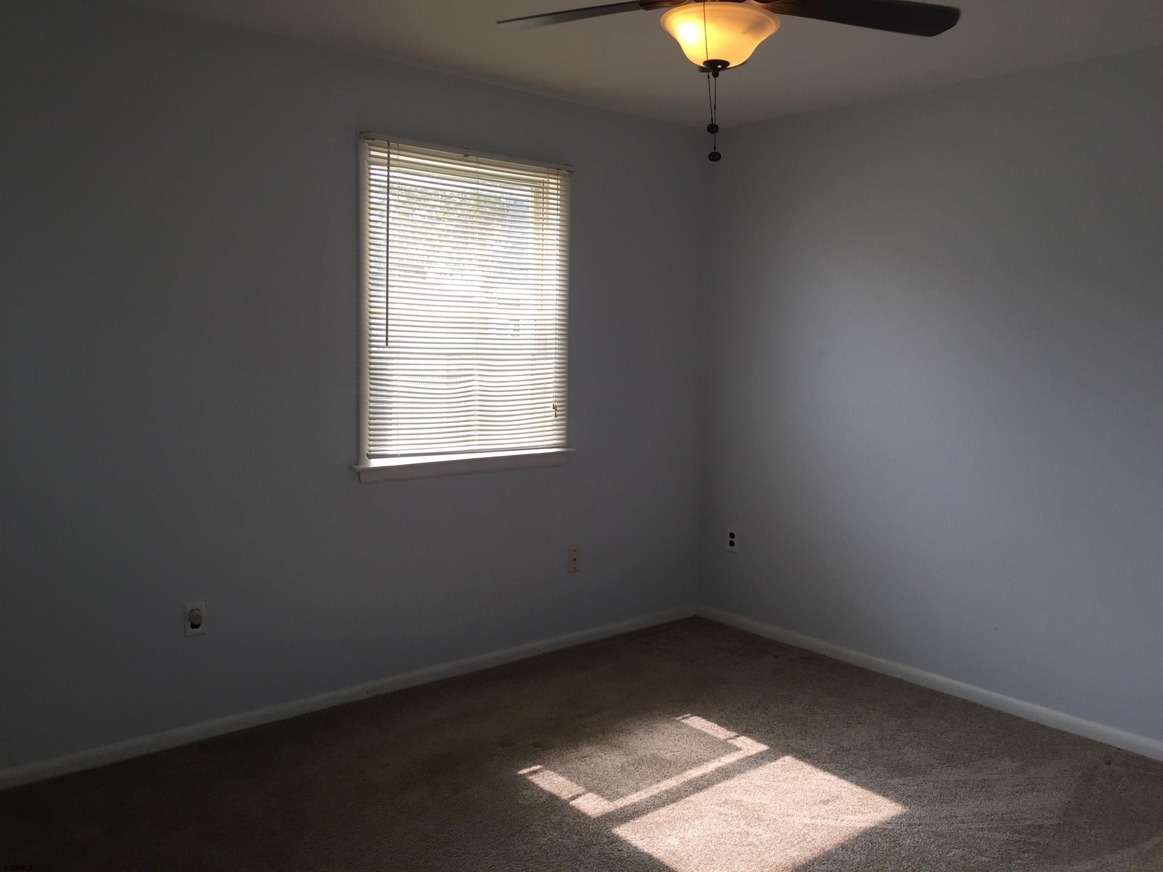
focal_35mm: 29
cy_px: 436
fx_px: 974
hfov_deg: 61.7
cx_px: 582
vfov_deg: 48.2
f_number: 2.2
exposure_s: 1/191
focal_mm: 4.15
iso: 32
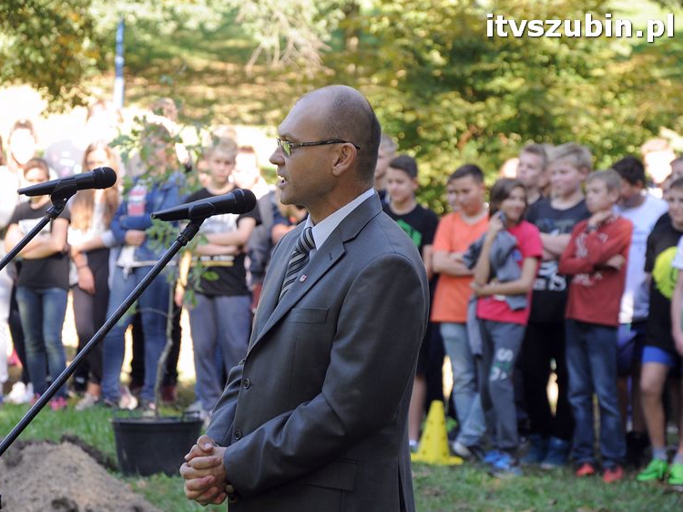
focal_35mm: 172
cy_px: 256
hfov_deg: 11.5
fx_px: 3384
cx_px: 304
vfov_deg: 8.6
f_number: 5.6
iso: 400
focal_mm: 105
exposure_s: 1/125
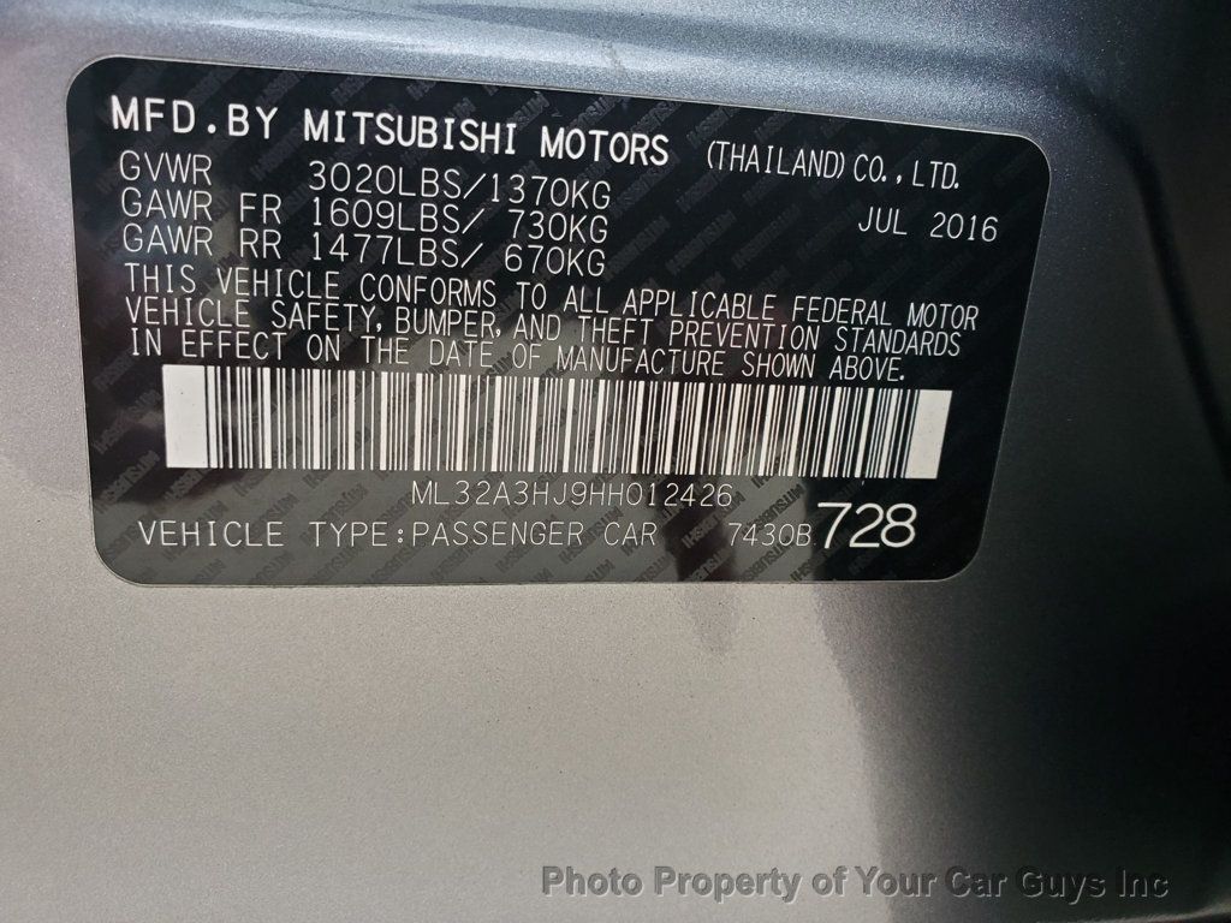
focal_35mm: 26
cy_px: 462
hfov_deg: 67.3
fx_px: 925
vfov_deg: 53.1
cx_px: 616
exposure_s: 1/60
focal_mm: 4.3
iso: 250
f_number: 2.4
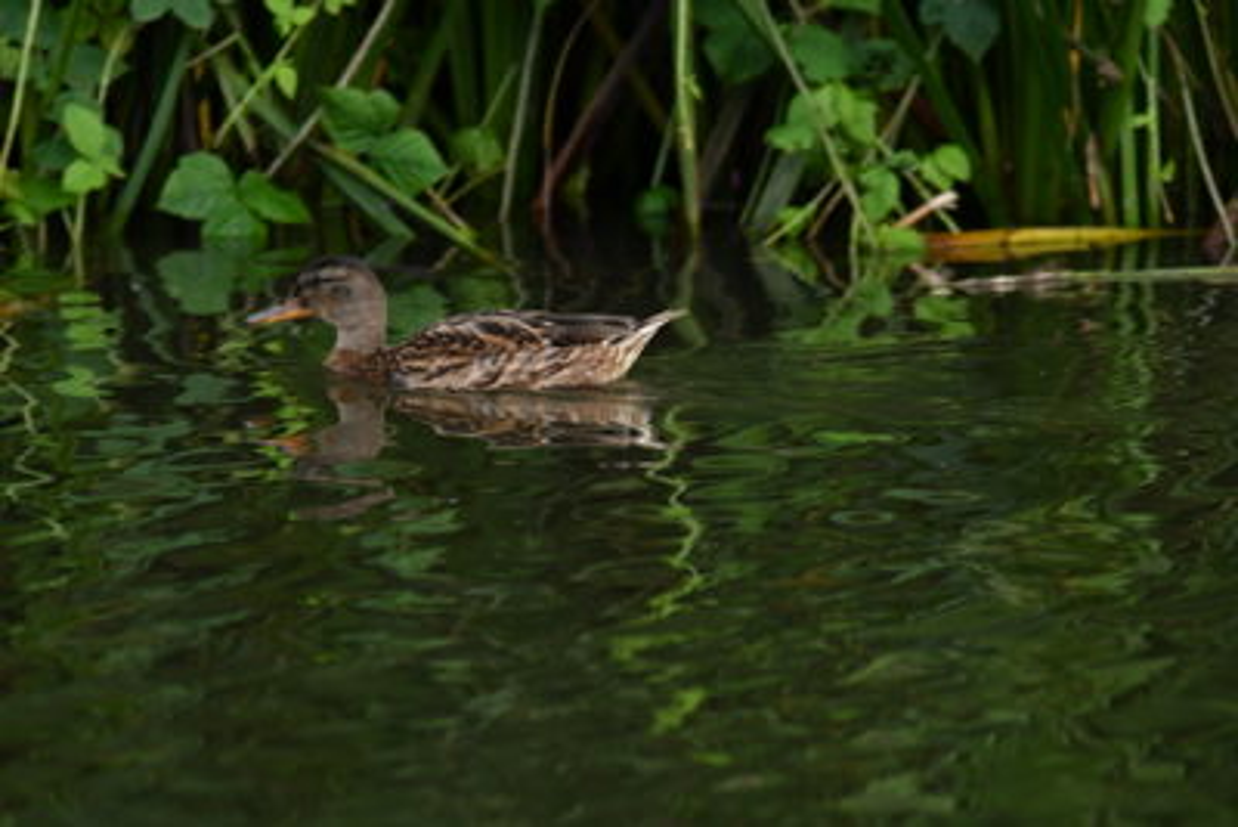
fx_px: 30959
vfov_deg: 1.5
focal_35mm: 900
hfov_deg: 2.3
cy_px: 414
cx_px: 619
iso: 800
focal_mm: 600
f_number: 6.3
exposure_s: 1/200
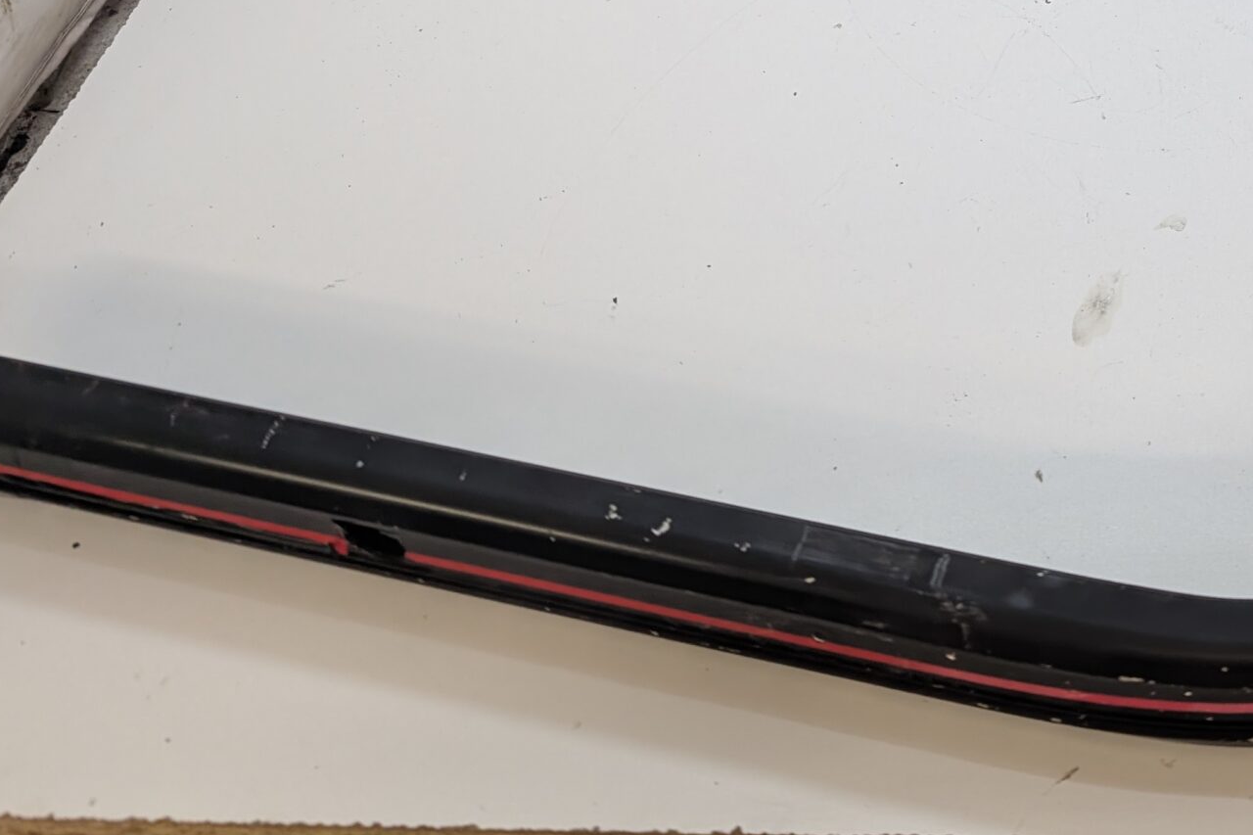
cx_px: 1183
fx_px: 1740
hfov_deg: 36.5
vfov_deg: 25.6
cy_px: -6
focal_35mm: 50
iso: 170
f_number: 1.68
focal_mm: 6.9
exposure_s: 1/65
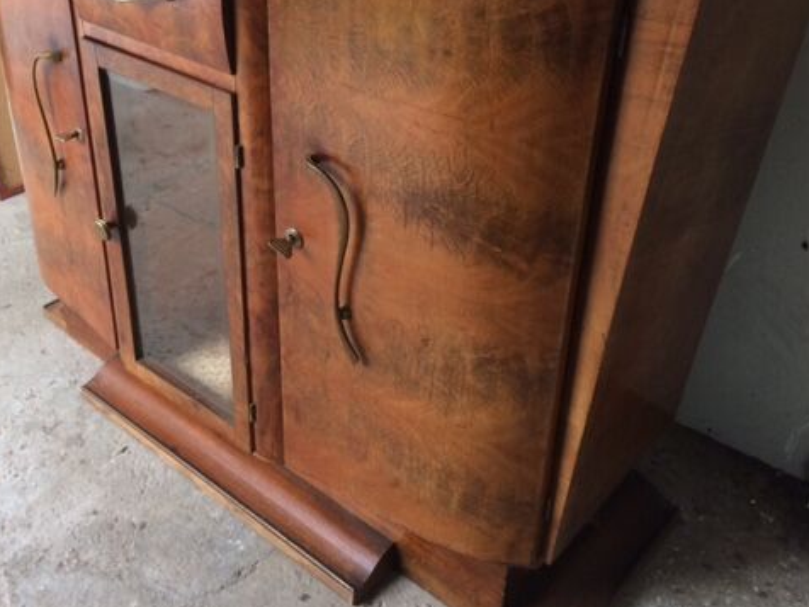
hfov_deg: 47.5
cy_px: 211
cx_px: 311
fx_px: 911
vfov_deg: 36.5
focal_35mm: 39
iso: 64
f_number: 2.2
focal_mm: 4.15
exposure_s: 1/33
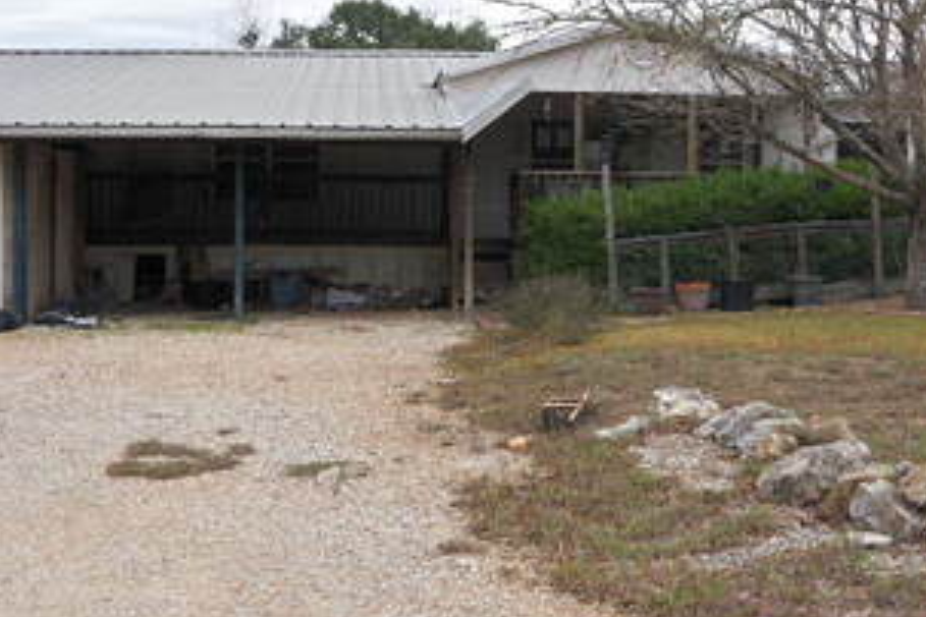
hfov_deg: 35.0
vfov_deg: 23.6
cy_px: 182
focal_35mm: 57
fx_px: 1466
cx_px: 529
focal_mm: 18
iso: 200
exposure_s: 1/400
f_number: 7.1
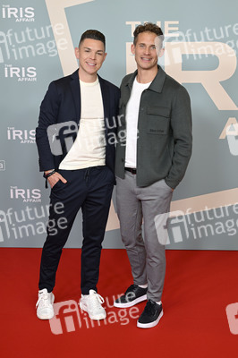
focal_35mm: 63
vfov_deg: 31.9
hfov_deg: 21.5
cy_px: 179
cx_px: 119
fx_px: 626
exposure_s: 1/125
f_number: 6.3
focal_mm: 63
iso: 640
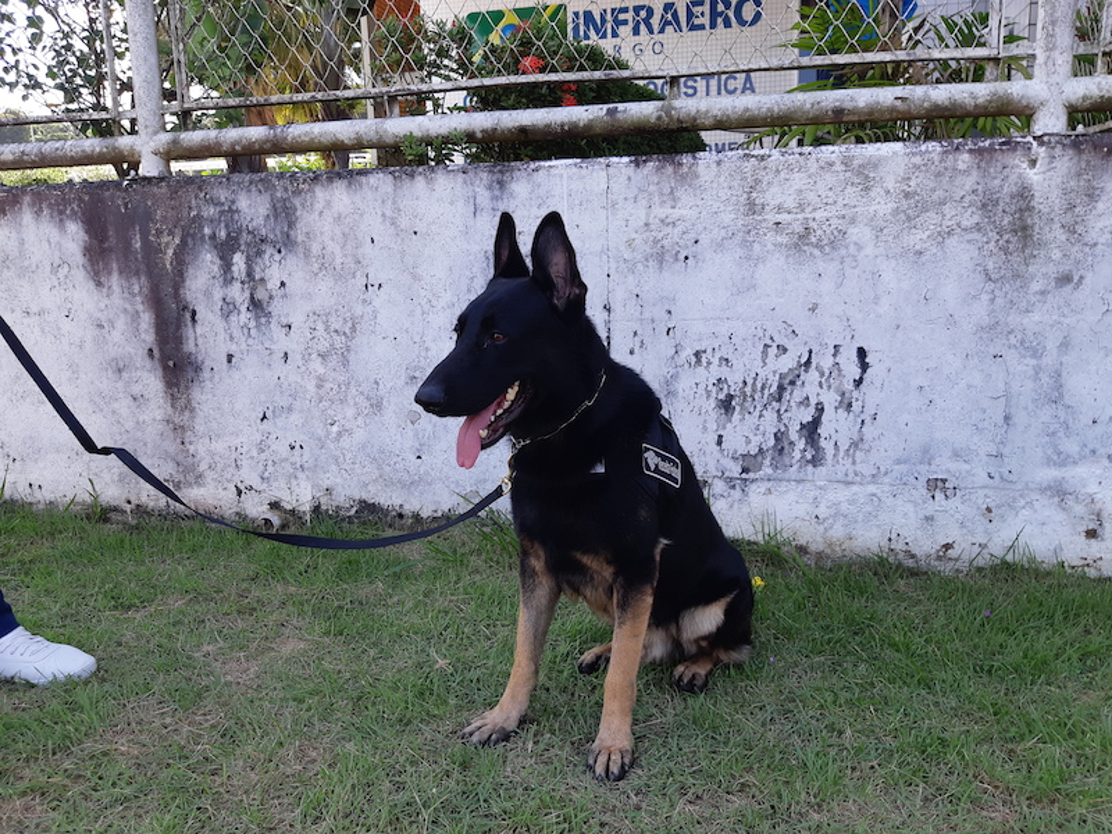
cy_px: 417
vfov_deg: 53.1
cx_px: 556
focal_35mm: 26
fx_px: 835
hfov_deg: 67.3
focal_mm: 3.93
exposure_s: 1/320
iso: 40
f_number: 1.7
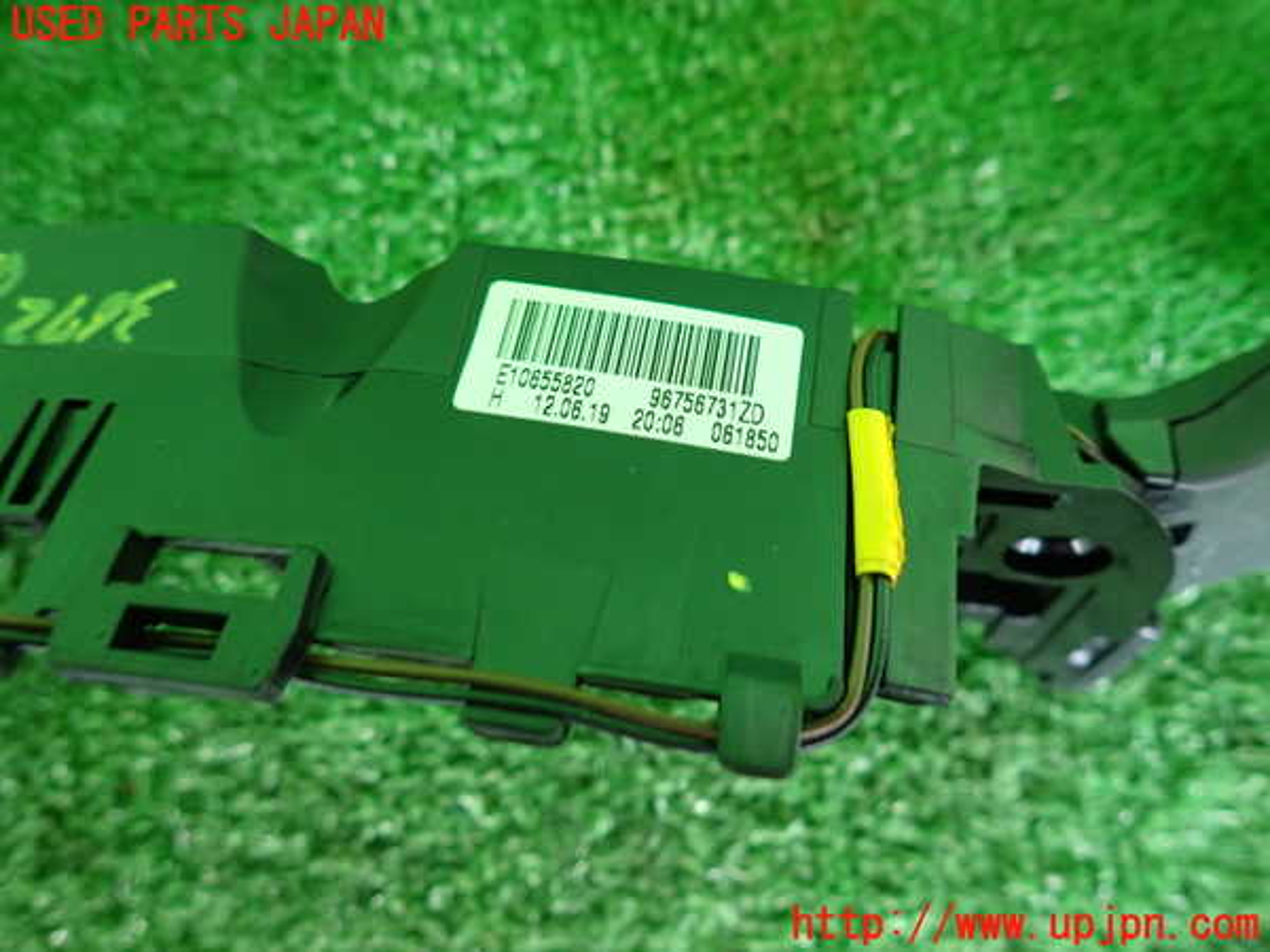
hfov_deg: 69.4
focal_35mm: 25
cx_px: 635
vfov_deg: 54.9
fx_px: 917
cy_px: 476
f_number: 2
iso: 320
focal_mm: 4.5
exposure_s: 1/30
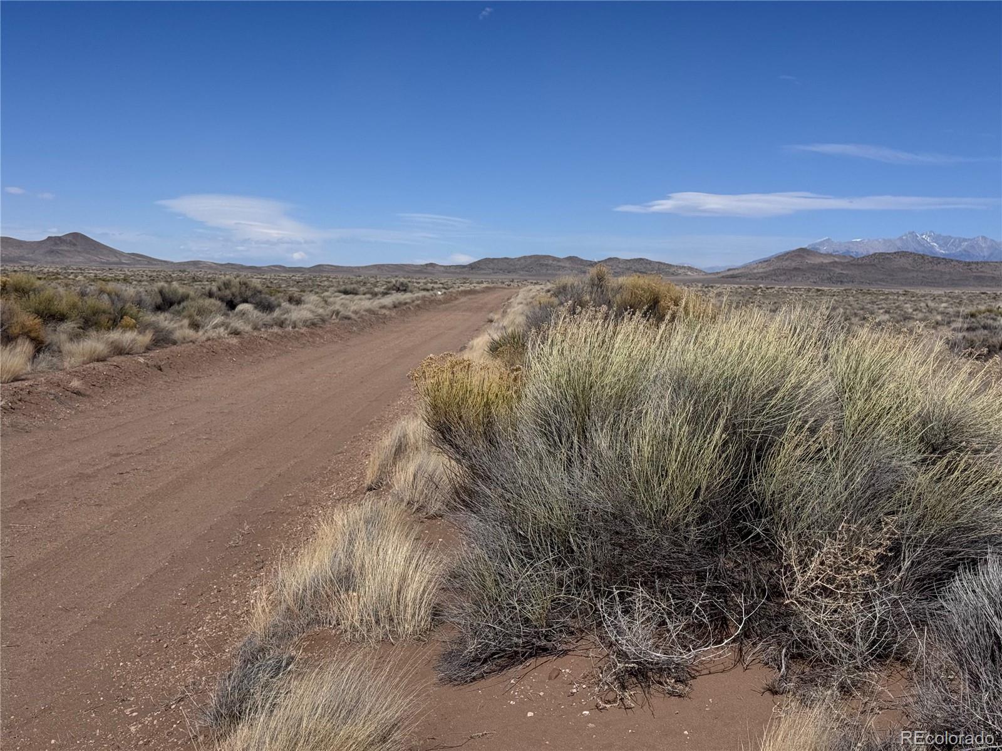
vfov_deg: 30.3
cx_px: 501
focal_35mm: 48
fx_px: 1389
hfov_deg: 39.7
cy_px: 376
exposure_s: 1/9009
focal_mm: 6.76
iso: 64
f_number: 1.78
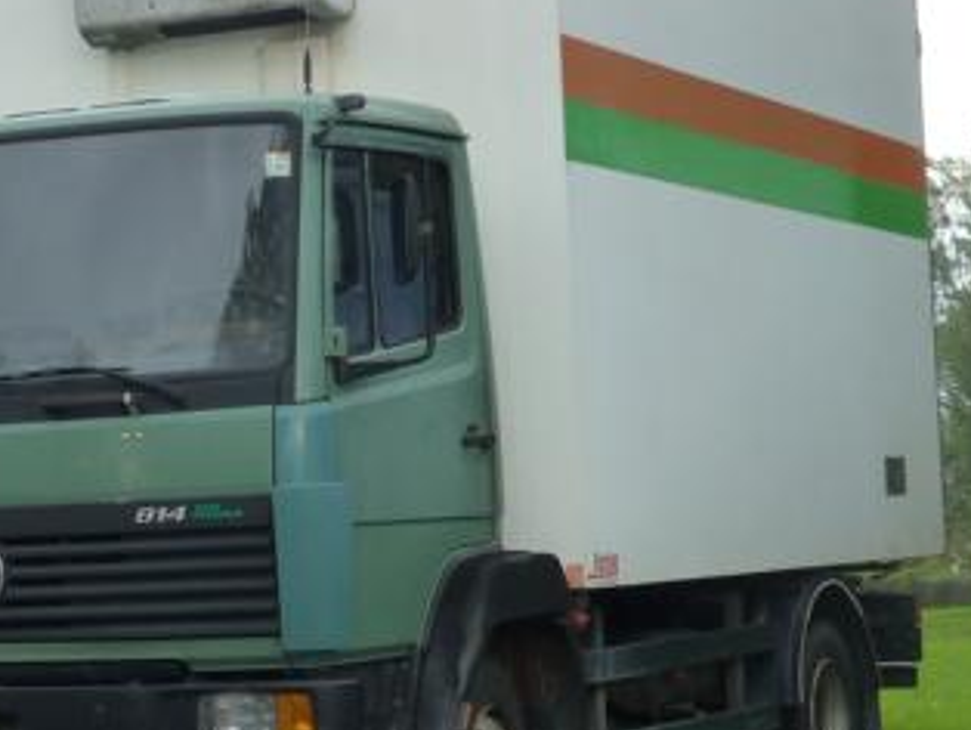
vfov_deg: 13.2
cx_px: 170
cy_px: 343
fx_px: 3144
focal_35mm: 112
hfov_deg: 17.4
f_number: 4.1
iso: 160
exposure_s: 1/160
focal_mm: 7.9
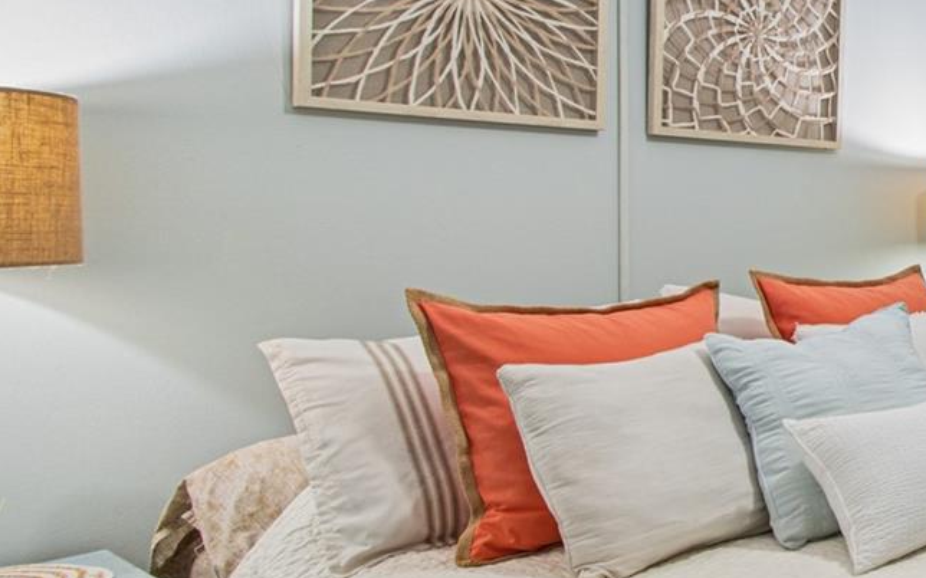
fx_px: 959
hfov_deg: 37.9
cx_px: 1124
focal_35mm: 38
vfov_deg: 33.4
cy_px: 226
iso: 100
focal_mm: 10
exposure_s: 1
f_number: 8
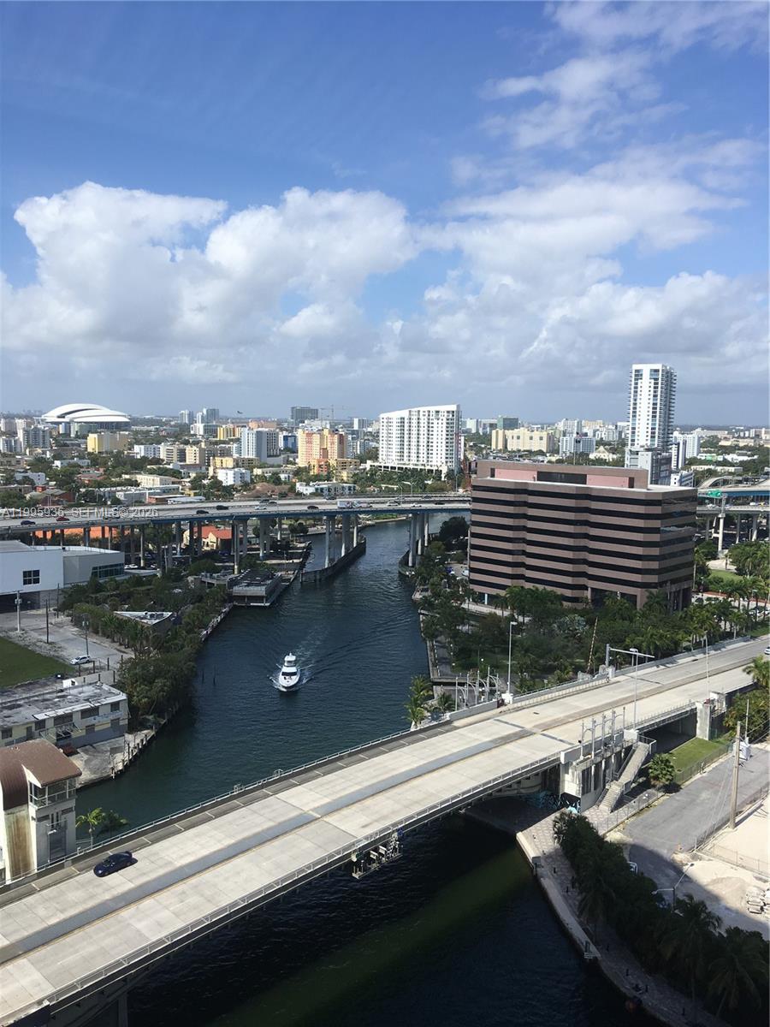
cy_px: 514
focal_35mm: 29
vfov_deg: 61.7
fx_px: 860
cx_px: 385
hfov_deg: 48.2
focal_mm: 4.15
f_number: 2.2
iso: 25
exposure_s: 1/2024
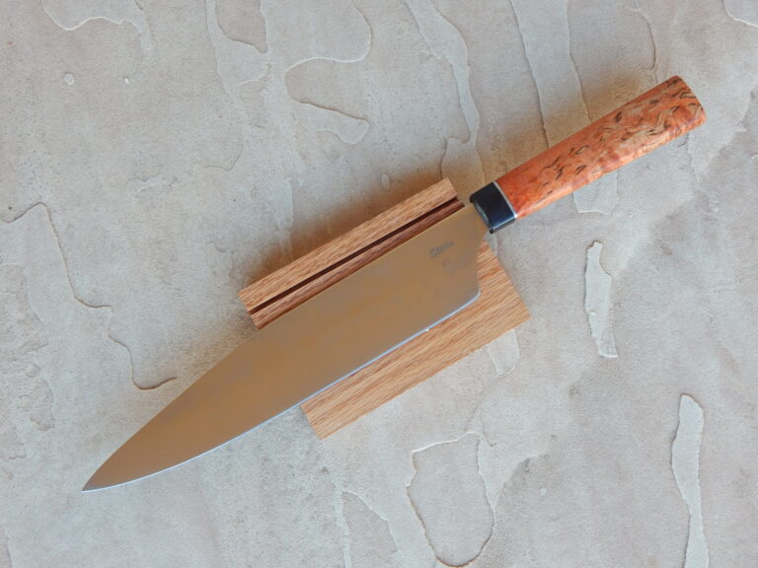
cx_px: 379
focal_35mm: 43
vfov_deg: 33.6
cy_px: 284
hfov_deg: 43.9
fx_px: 942
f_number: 3.6
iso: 125
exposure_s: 1/40
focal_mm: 7.7
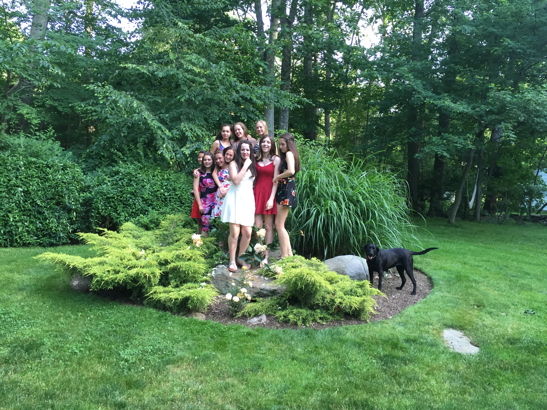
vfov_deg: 48.2
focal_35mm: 29
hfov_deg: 61.7
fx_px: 458
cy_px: 205
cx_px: 274
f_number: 2.2
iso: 32
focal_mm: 4.15
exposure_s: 1/40
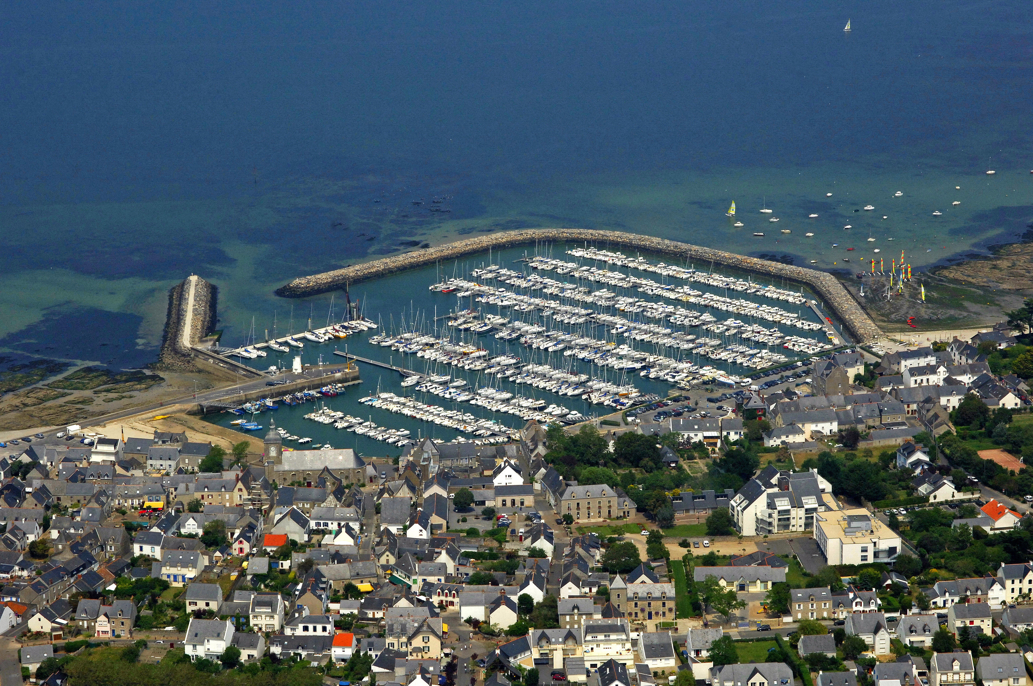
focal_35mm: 99
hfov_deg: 20.6
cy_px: 343
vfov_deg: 13.8
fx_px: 2837
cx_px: 516
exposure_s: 1/1000
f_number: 13
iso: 400
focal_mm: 66
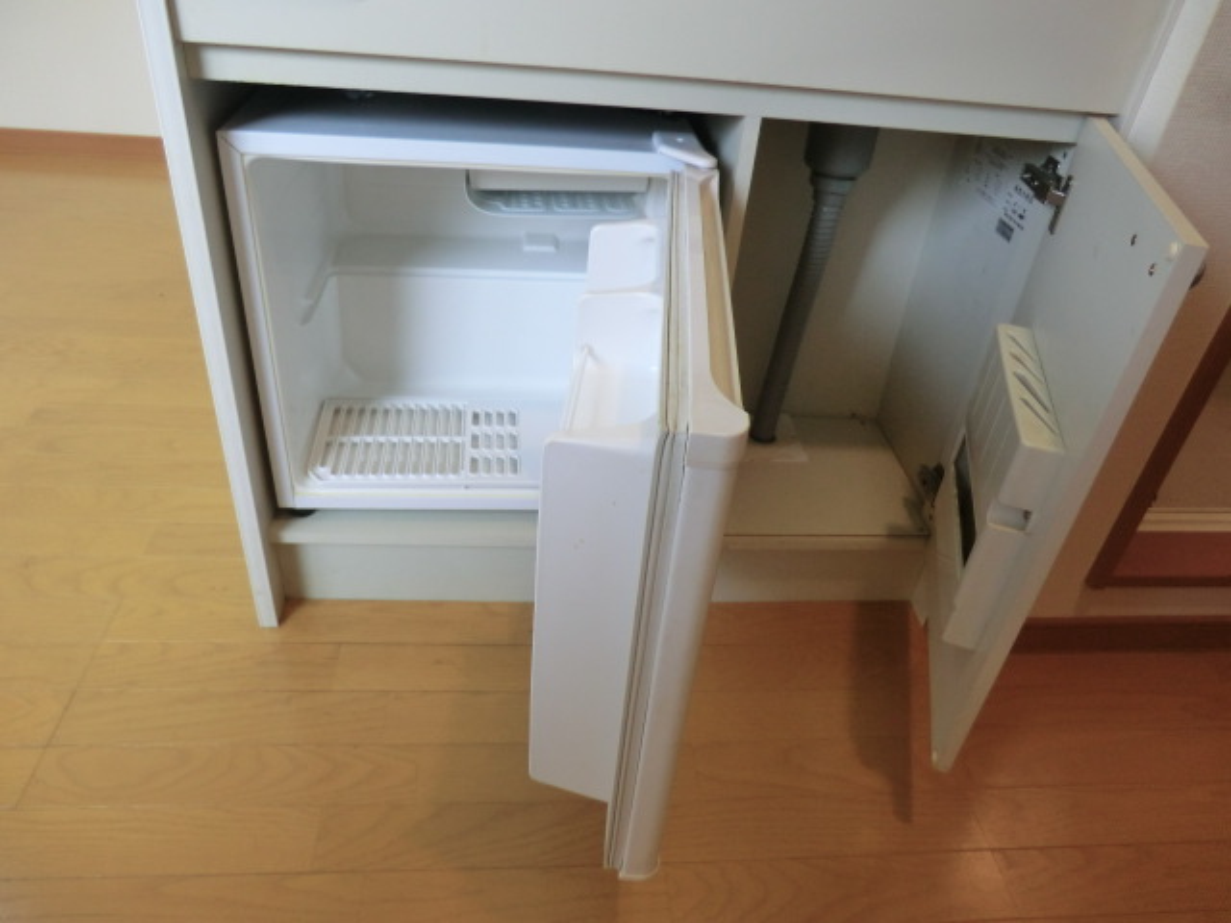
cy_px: 462
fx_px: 853
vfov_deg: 56.8
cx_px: 616
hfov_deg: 71.6
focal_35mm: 24
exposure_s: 1/60
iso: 160
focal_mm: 4.3
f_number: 3.2
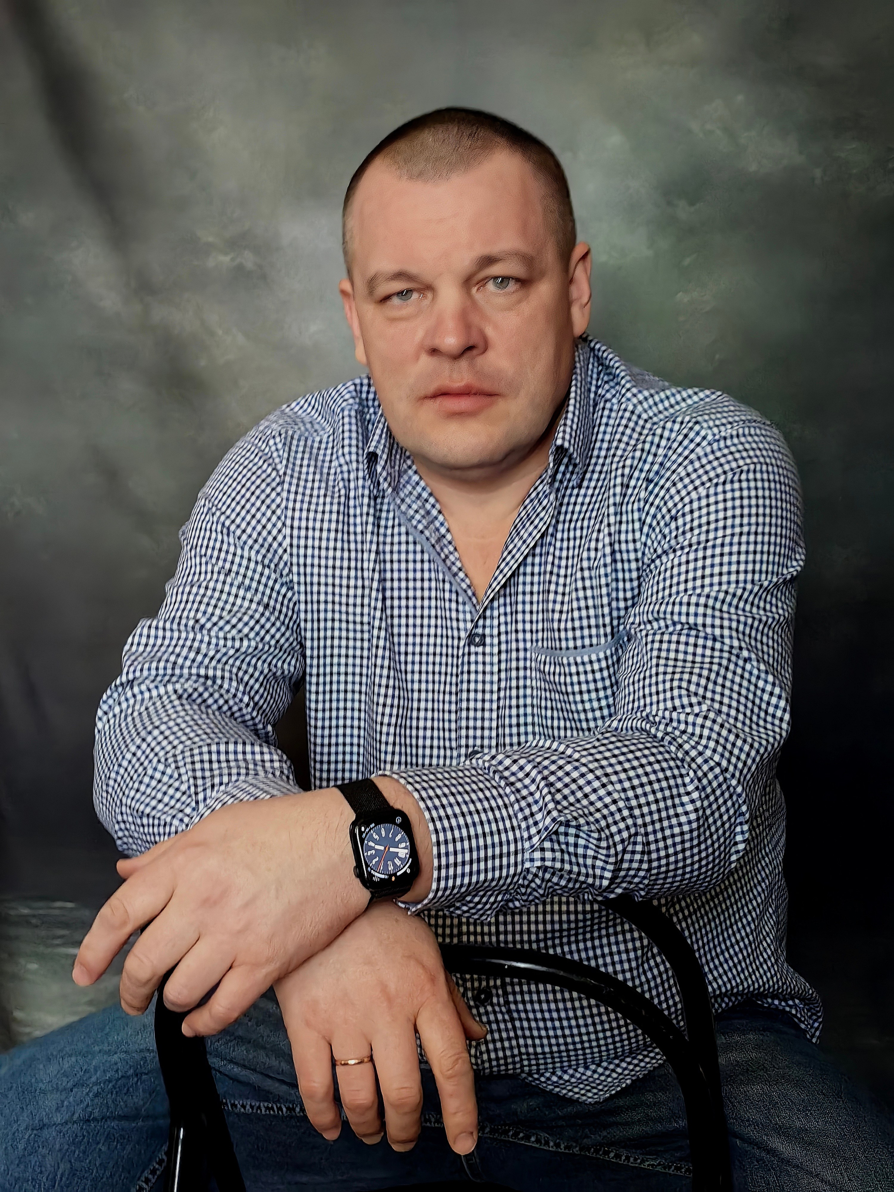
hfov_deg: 27.0
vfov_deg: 35.5
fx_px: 1859
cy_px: 596
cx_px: 447
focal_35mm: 54
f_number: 2
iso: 500
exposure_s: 1/49.9
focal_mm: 6.35
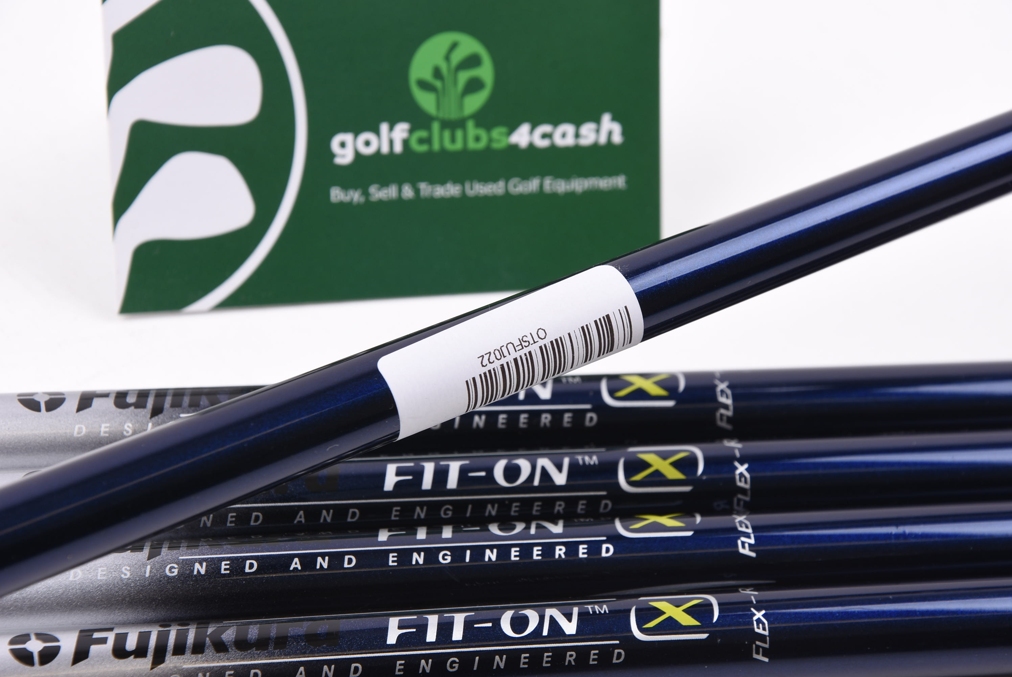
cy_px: 338
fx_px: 4431
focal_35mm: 158
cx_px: 506
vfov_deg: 8.7
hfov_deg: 13.0
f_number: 11
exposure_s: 1/125
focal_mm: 105
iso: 125
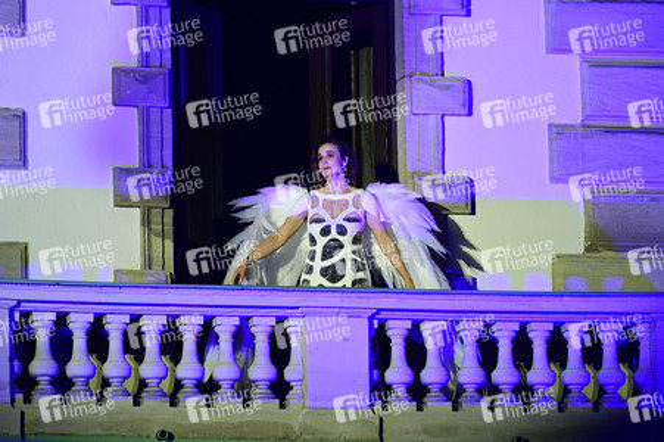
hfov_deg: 10.3
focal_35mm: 200
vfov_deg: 6.9
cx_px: 332
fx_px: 3686
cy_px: 221
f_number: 4.5
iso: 3200
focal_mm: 200
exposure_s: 1/250
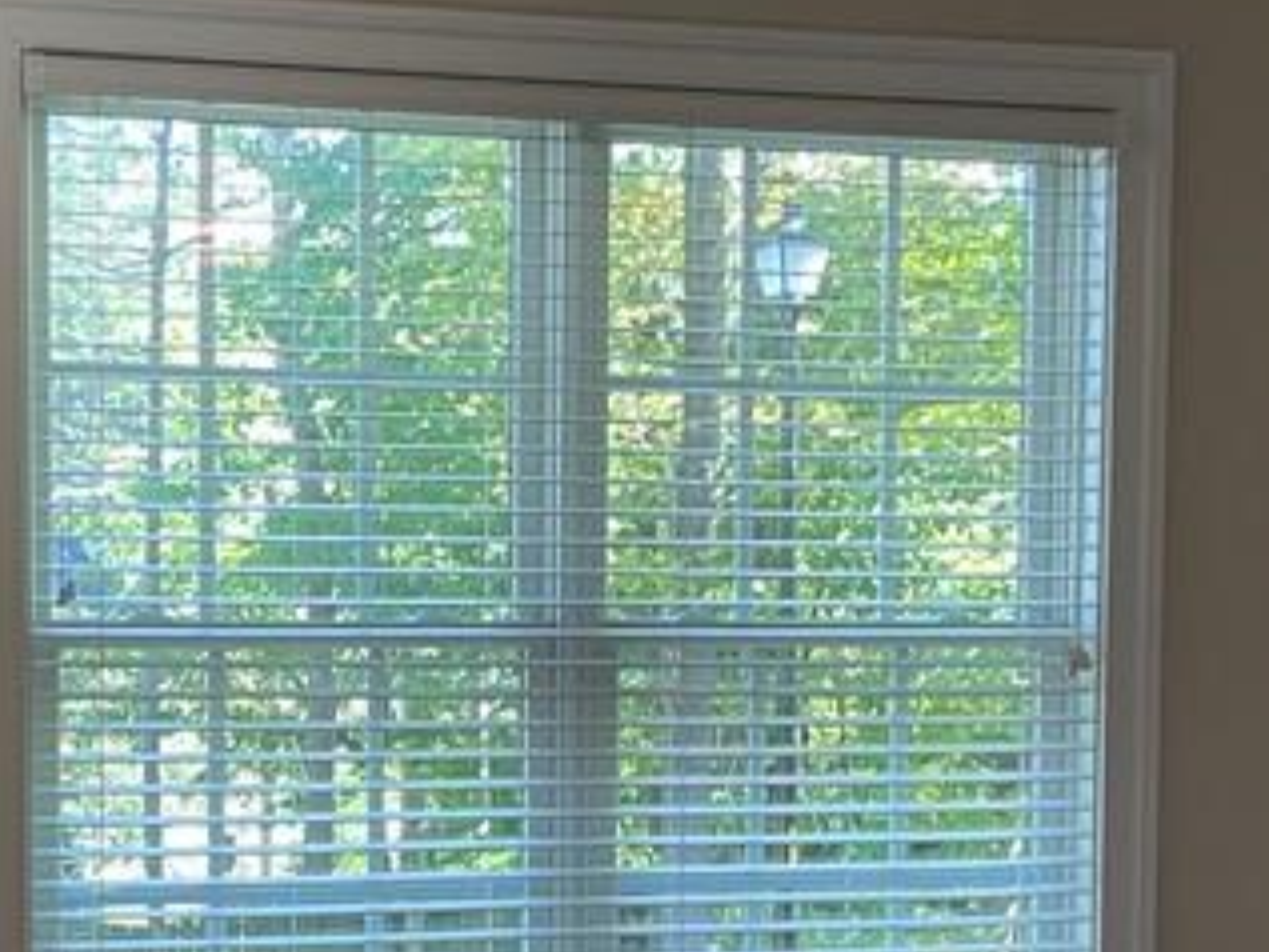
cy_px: 844
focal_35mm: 84
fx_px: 3081
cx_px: 364
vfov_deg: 17.3
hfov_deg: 23.1
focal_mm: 4.2
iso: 80
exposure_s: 1/60
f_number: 1.6
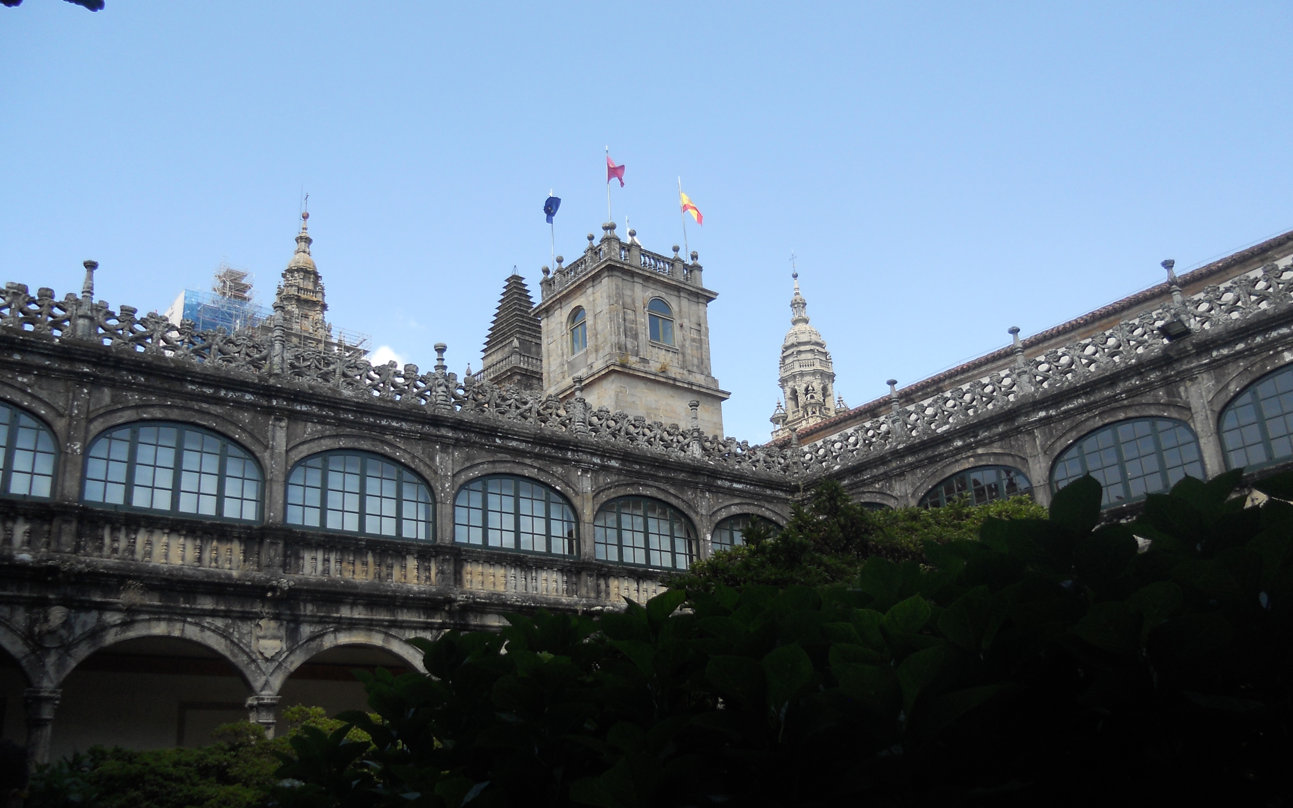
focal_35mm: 32
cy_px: 417
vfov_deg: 39.4
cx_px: 628
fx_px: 1128
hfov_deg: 59.6
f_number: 3.2
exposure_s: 1/320
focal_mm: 4.9
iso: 80
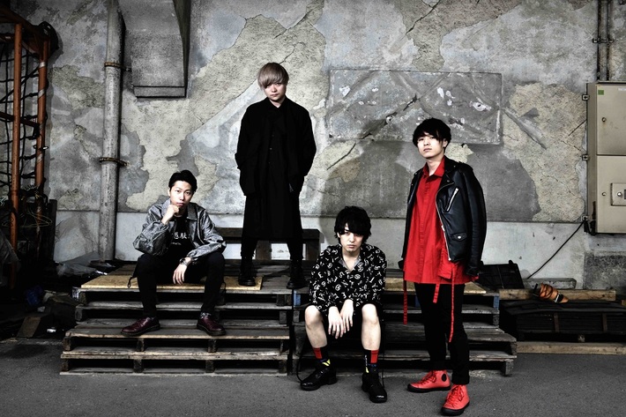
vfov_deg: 41.1
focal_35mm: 32
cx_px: 313
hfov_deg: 58.7
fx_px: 556
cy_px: 208
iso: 1250
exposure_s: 1/60
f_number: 11
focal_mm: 32
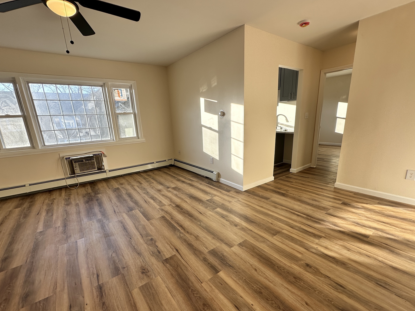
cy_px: 168
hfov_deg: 94.5
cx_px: 207
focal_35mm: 16
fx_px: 192
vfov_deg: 78.0
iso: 40
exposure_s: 1/232
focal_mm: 2.22
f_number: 2.2
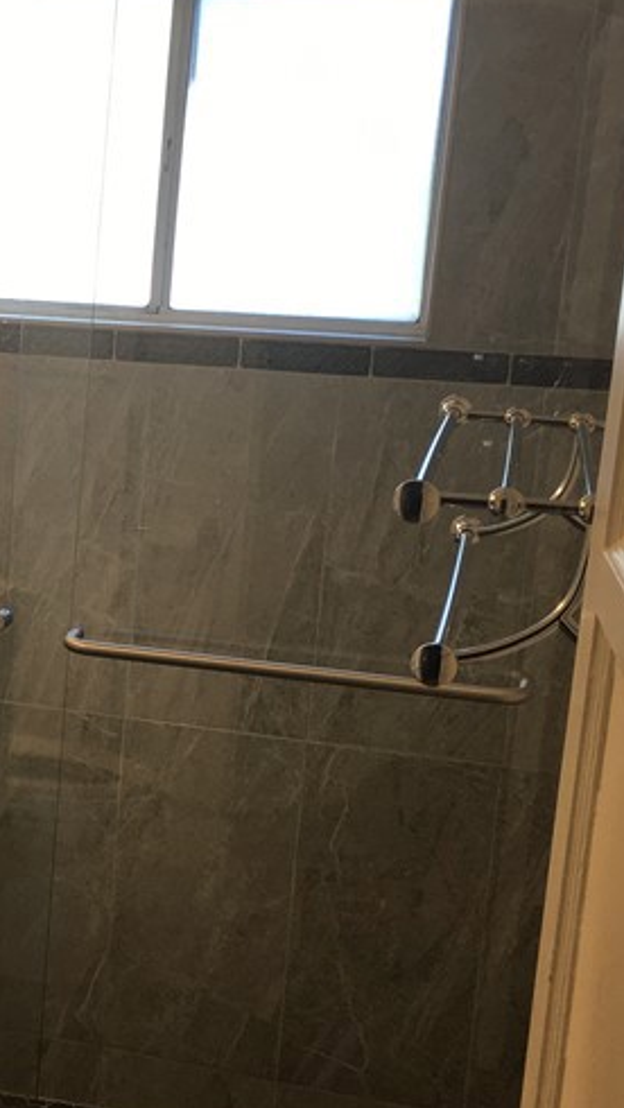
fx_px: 1939
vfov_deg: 31.8
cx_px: -185
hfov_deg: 17.2
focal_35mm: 66
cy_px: 624
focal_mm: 4.15
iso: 32
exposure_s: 1/40
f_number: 2.2
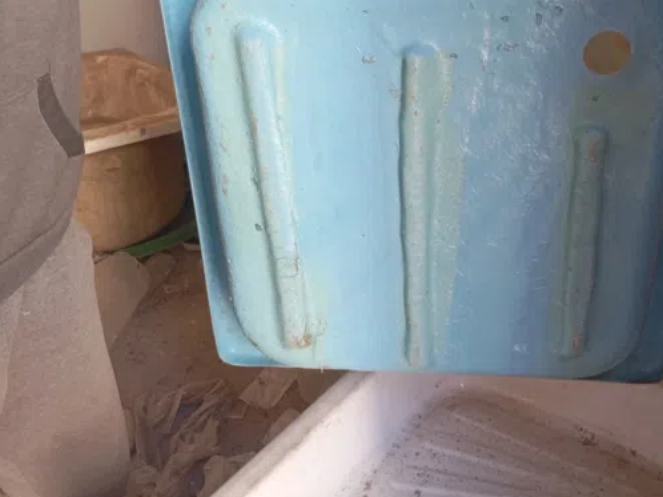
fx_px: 689
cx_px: 407
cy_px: 208
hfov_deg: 50.9
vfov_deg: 39.5
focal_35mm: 36
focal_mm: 4.27
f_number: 1.8
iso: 437
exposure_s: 1/33.3
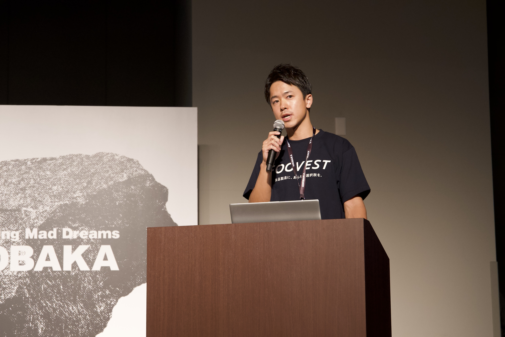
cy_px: 168
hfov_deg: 21.7
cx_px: 252
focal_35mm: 94
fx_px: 1319
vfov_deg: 14.6
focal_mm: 62.9
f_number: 4
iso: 2000
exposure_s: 1/160
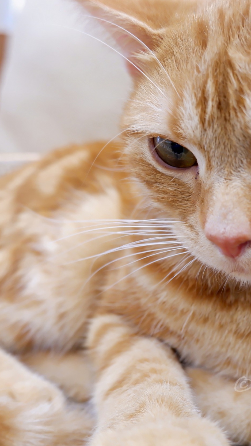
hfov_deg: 31.4
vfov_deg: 54.0
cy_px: 225
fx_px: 438
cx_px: 191
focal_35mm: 37
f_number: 4
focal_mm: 15
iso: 400
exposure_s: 1/34
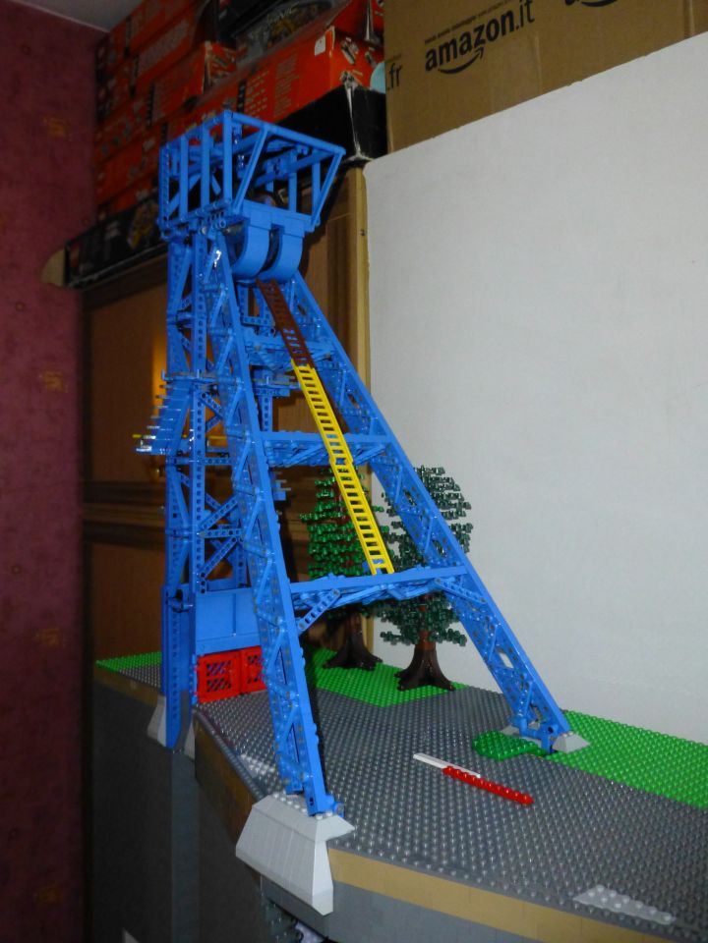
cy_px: 472
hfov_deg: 46.8
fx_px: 818
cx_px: 354
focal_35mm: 30
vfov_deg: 60.0
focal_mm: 5.4
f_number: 3.6
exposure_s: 1/60
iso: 800
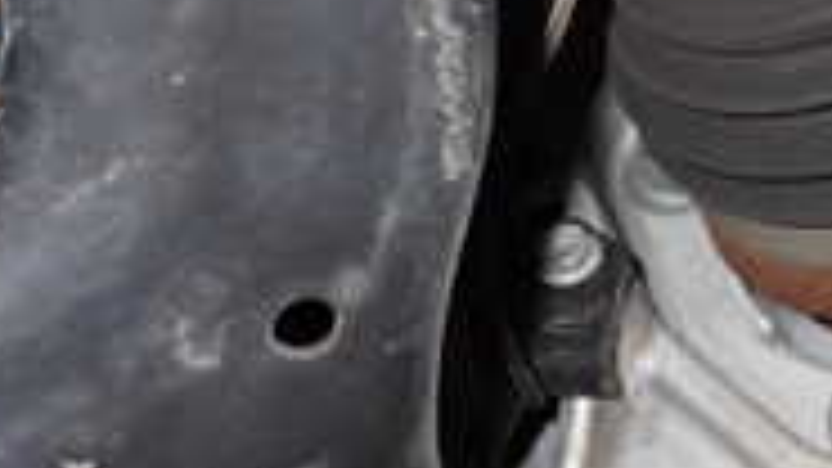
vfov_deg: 11.4
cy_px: 292
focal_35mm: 106
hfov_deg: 19.1
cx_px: 994
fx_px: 2338
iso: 400
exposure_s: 1/30
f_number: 6.3
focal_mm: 5.4
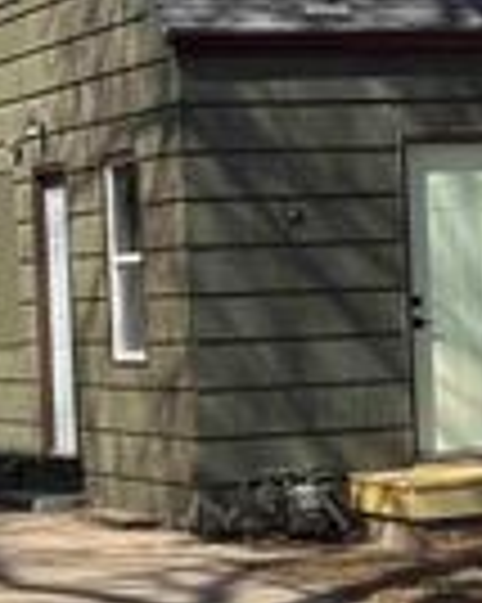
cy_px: 371
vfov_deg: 11.0
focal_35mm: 175
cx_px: 315
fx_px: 3124
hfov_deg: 8.8
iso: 64
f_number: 1.78
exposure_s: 1/3610
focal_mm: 6.76
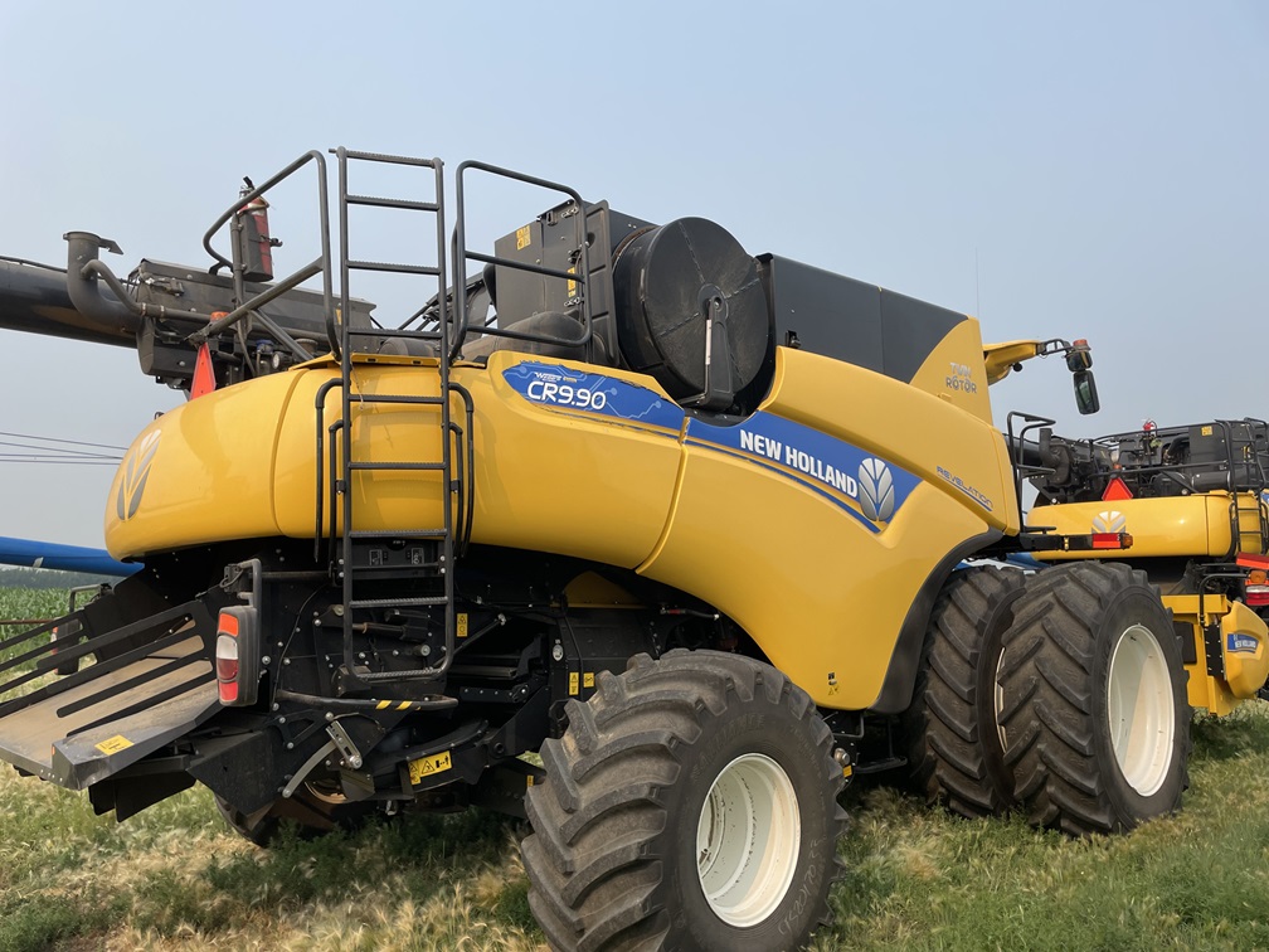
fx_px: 953
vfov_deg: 53.1
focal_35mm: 26
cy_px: 476
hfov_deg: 67.3
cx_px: 634
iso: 32
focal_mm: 4.2
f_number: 1.6
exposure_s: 1/2353
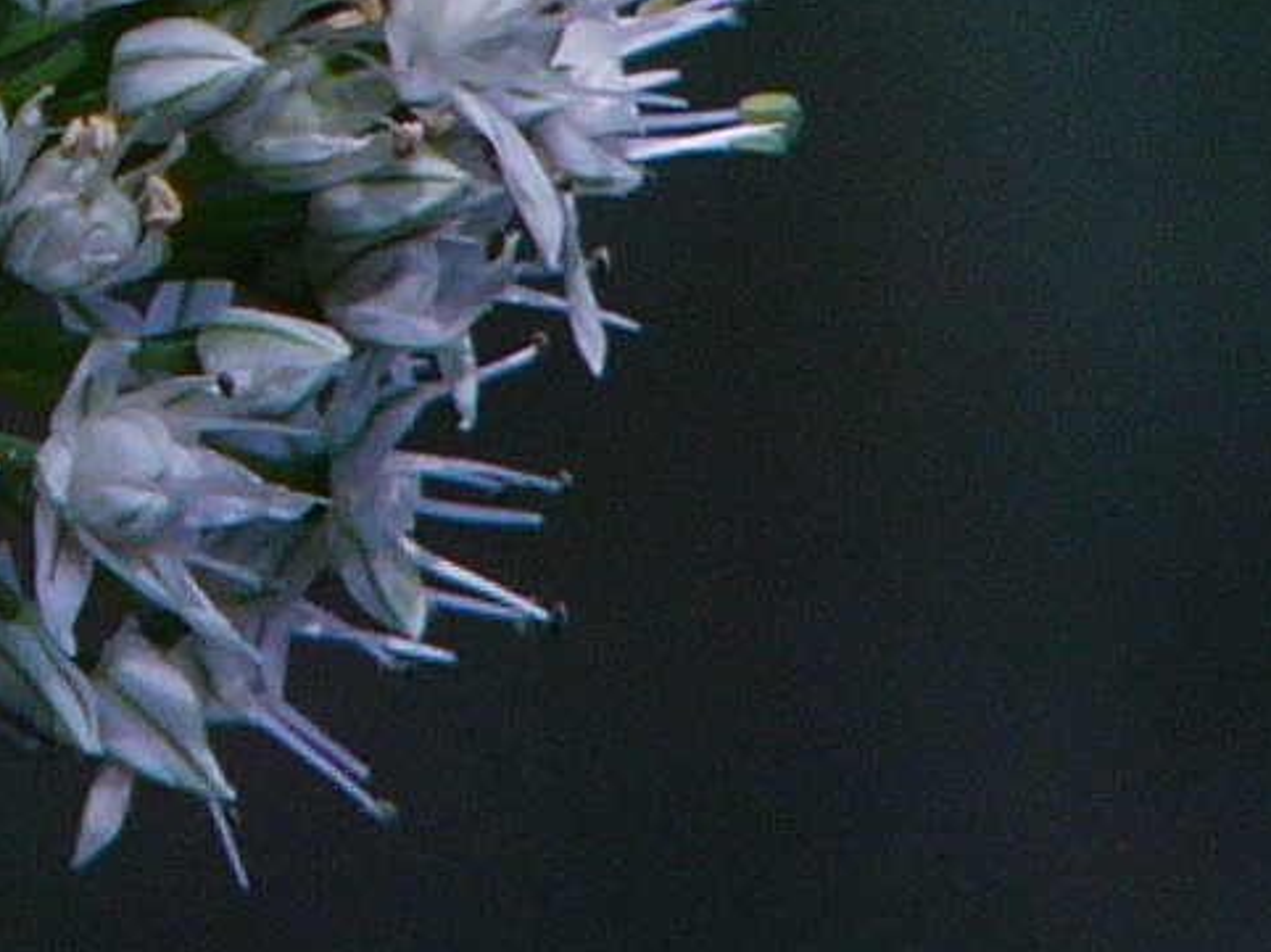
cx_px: -385
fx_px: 72480
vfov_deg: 0.8
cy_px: -95
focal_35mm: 1975
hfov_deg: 1.0
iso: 100
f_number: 4
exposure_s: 1/400
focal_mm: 68.8
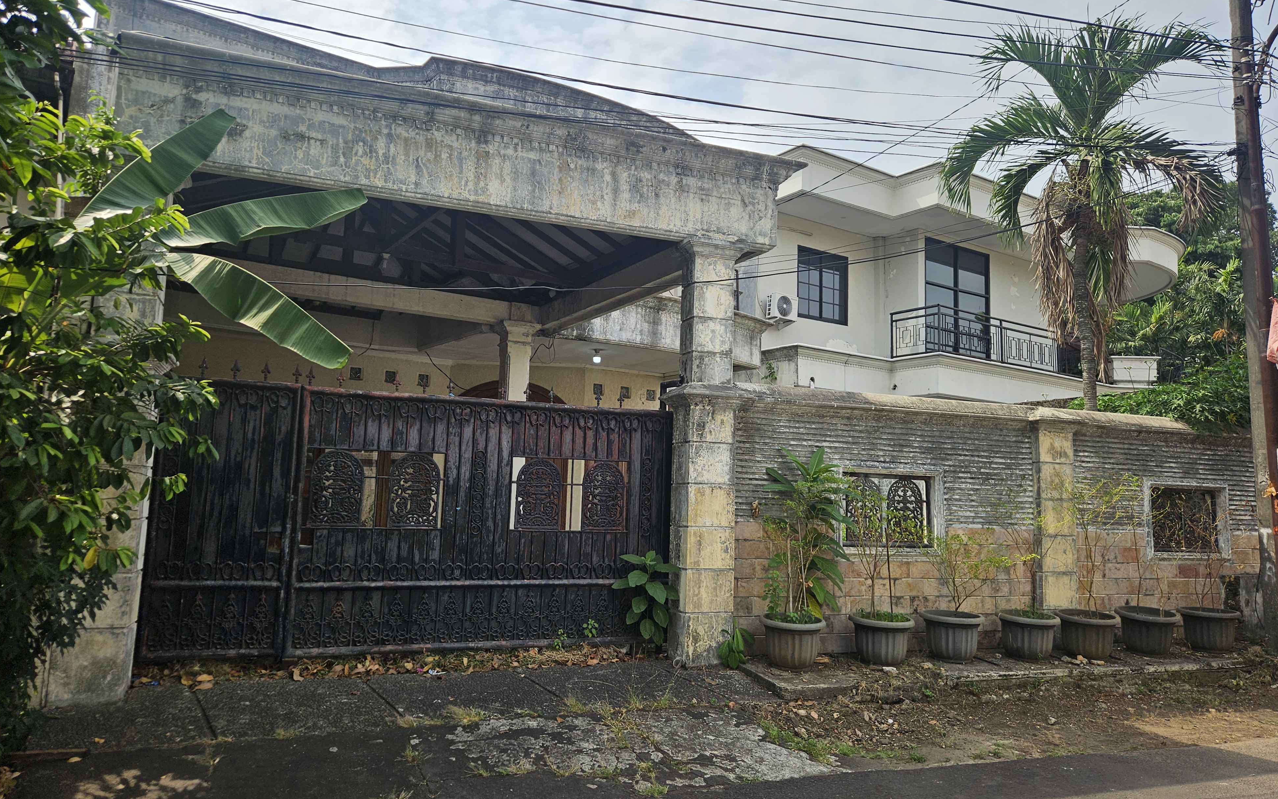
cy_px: 390
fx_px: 871
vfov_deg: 49.3
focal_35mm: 25
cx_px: 646
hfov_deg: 72.5
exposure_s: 1/1567
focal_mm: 5.4
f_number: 1.8
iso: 25
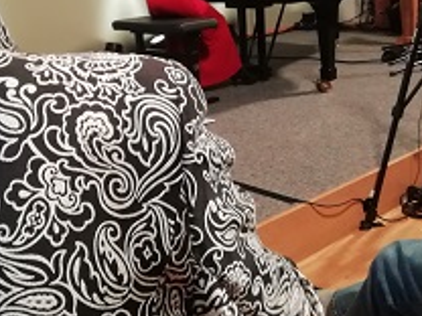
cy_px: 28
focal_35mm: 50
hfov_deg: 38.2
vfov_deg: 28.0
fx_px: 610
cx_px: 205
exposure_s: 1/25
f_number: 2.2
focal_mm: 3.46
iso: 320
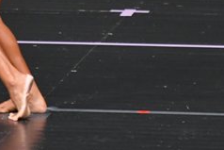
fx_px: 7602
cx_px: 104
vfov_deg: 1.1
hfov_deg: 1.7
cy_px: -78
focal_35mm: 1221
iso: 4000
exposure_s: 1/400
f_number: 5.6
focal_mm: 250
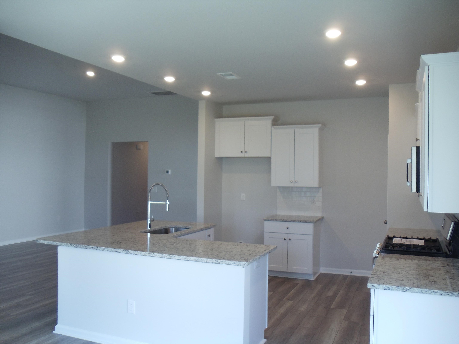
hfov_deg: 42.9
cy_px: 172
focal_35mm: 44
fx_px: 583
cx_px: 230
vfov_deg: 32.9
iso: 100
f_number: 3.5
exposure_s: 1/30
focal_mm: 6
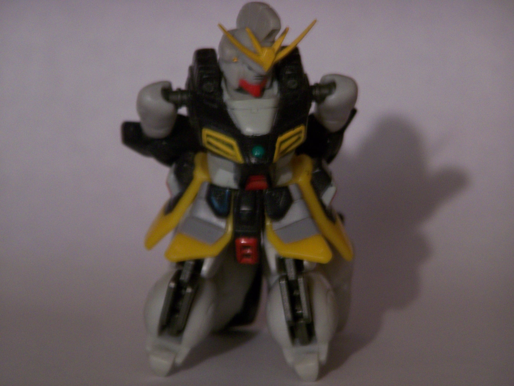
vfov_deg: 6.8
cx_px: 257
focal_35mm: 218
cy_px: 193
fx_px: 3237
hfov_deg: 9.1
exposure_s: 1/8
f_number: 3.2
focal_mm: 36.2
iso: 160
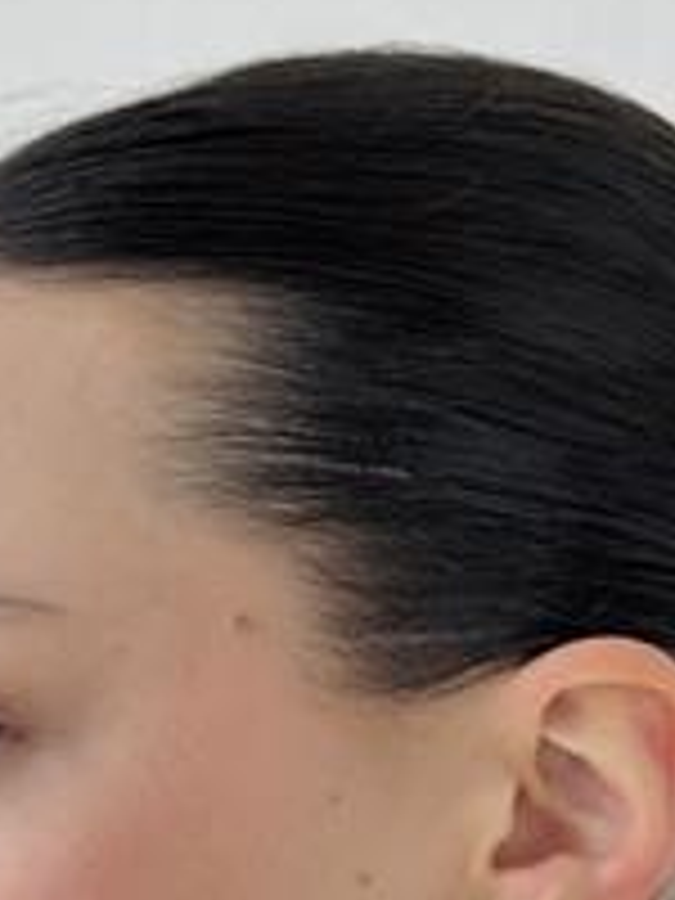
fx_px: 3328
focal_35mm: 128
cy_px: 880
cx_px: 212
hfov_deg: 11.6
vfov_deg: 15.2
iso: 64
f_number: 1.78
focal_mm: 6.76
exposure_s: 1/294
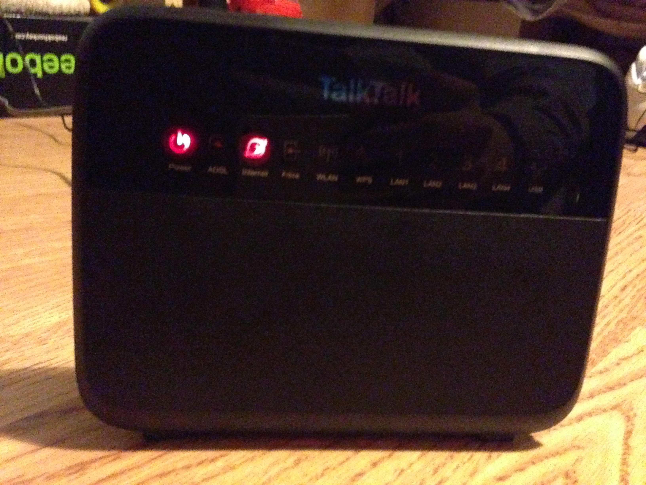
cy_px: 242
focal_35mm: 66
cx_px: 323
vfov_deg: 22.3
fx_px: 1232
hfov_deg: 29.4
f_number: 2.4
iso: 3200
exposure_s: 1/15
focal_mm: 4.12
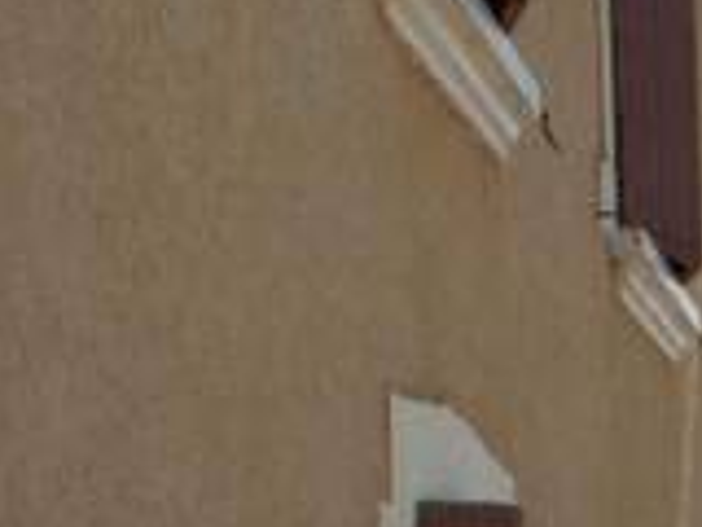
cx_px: 1220
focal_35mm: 140
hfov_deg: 12.9
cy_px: 957
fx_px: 2839
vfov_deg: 10.0
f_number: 8
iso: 50
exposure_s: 1/200
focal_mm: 5.86
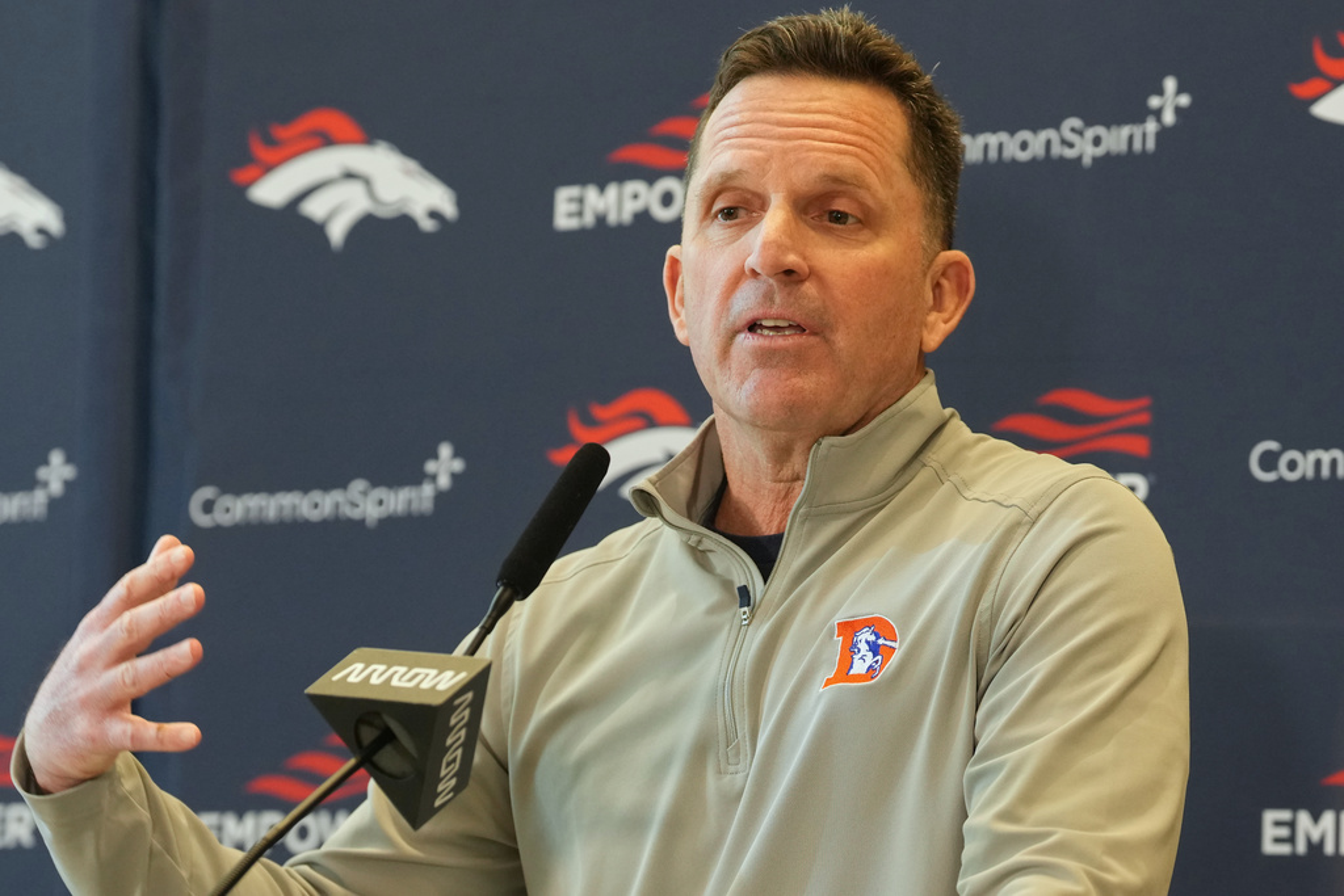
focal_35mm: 183
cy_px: 448
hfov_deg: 11.2
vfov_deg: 7.5
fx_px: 6832
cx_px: 672
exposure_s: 1/250
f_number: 3.2
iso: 2000
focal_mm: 122
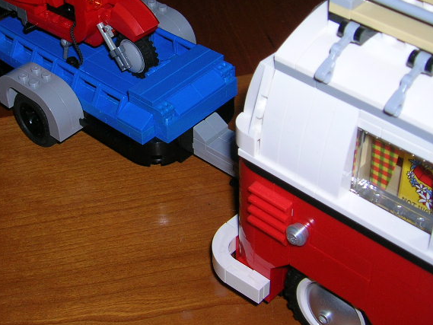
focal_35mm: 63
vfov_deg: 23.1
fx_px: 788
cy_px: 88
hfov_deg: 30.4
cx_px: 129
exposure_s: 1/60.1
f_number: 2.9
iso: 50
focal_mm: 5.8
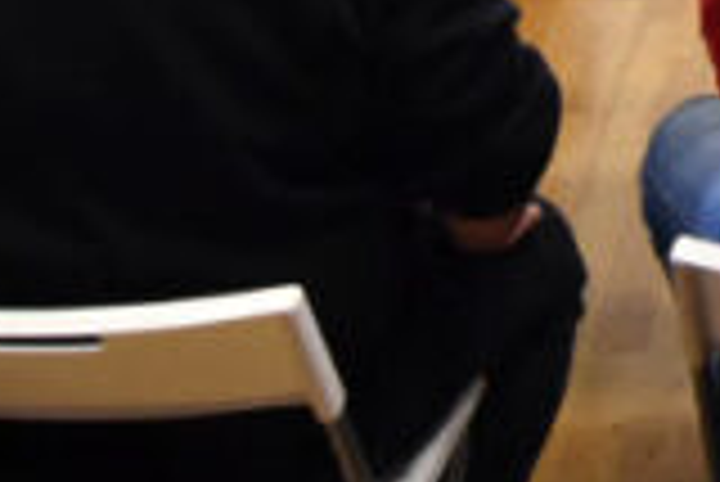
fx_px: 2302
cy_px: -561
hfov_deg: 16.1
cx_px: 1116
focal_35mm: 115
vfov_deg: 10.7
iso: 3200
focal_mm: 18
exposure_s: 1/160
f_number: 5
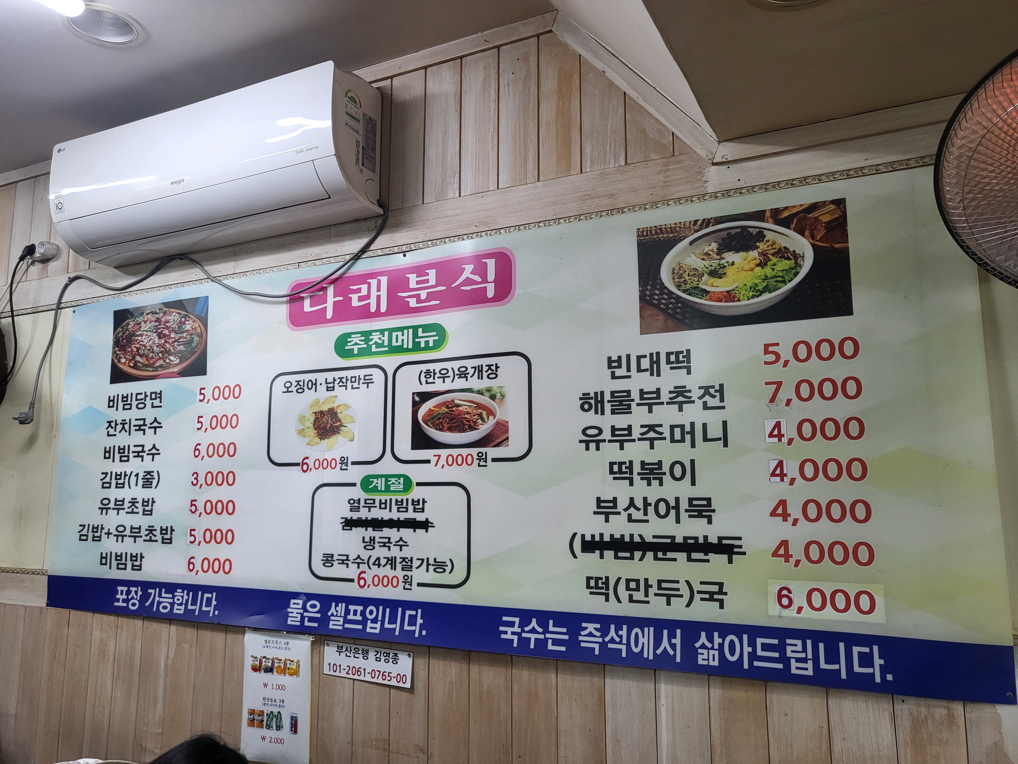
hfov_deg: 67.3
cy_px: 382
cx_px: 509
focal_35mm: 26
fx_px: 765
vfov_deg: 53.1
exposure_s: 1/120
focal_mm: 4.25
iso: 200
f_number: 1.8
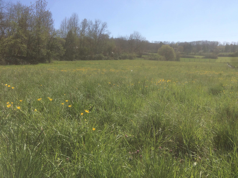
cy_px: 89
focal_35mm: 29
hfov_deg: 61.7
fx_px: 199
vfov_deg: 48.2
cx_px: 119
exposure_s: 1/2415
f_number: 2.2
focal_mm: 4.15
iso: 32
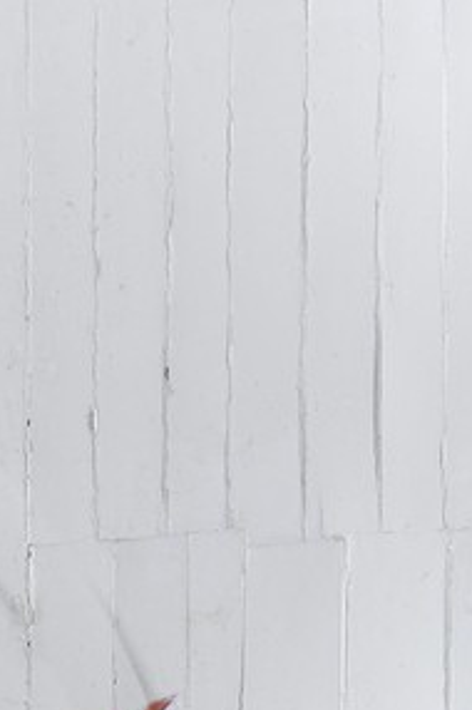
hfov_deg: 7.7
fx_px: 3312
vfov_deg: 11.8
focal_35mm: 168
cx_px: -569
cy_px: 986
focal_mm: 20
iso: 100
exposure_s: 1/1.25
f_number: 8
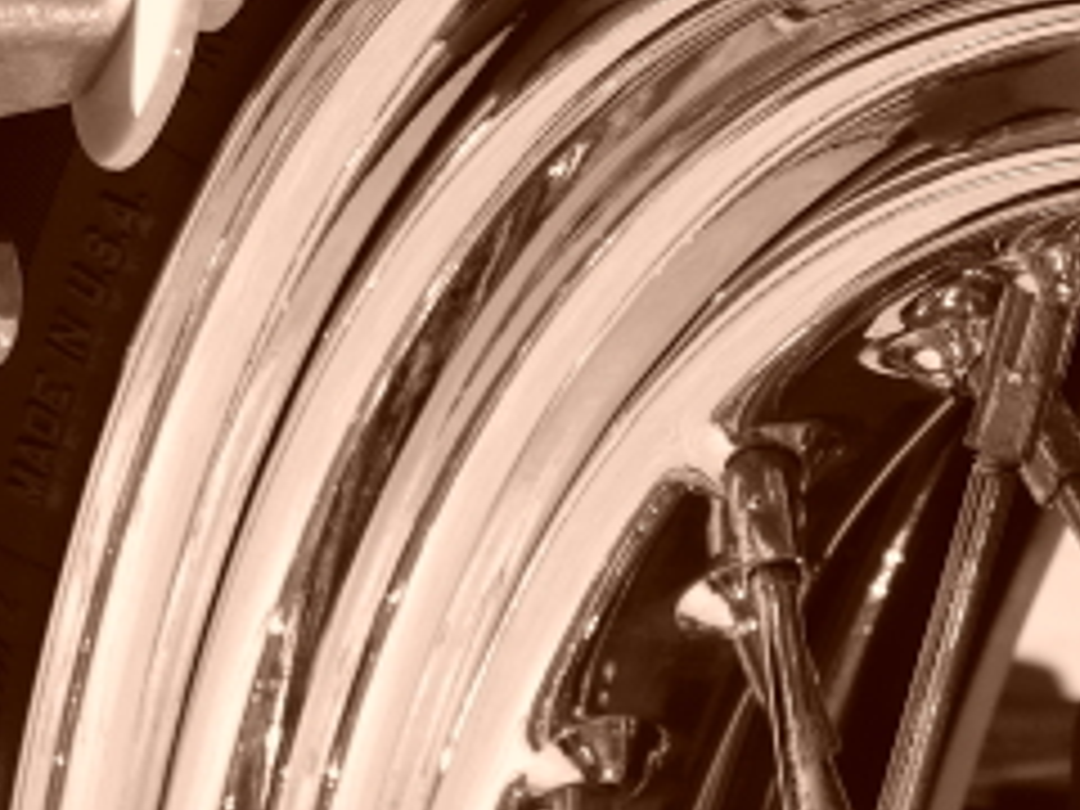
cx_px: 1210
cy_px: 711
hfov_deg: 15.6
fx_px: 3838
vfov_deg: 12.0
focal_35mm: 123
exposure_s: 1/800
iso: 100
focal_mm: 7.9
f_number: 3
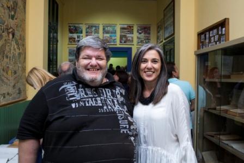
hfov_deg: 49.5
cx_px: 122
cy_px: 82
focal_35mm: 39
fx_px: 264
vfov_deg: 34.2
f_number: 4.2
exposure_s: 1/50
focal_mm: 26
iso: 800
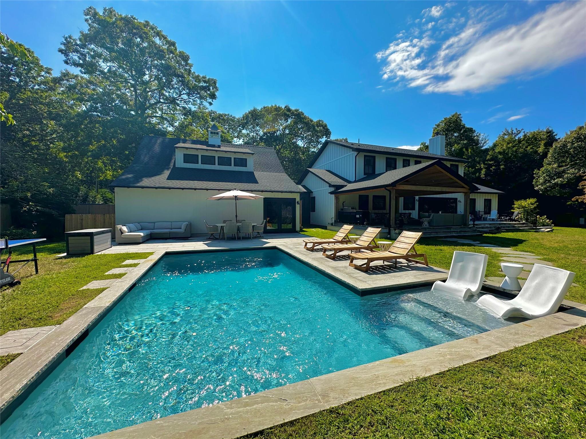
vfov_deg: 85.7
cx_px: 293
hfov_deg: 102.1
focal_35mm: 14
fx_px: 237
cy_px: 220
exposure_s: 1/1667
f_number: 2.2
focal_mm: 2.22
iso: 40
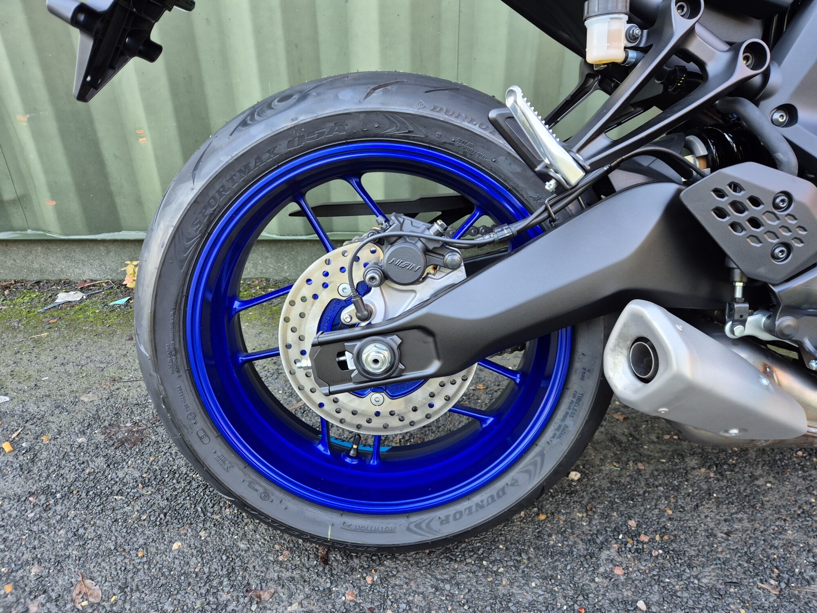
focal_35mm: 23
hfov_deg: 73.9
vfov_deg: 58.9
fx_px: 543
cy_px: 306
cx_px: 408
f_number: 1.8
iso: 400
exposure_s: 1/100
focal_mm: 5.4
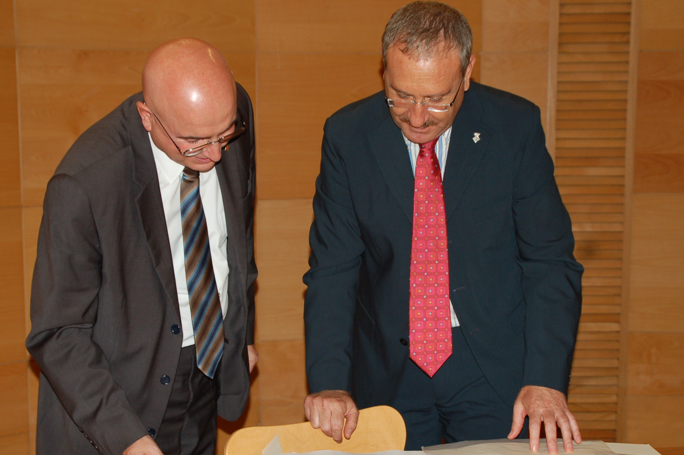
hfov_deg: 29.4
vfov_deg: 19.8
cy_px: 289
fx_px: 1303
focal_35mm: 69
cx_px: 334
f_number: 4.5
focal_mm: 35
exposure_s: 1/60
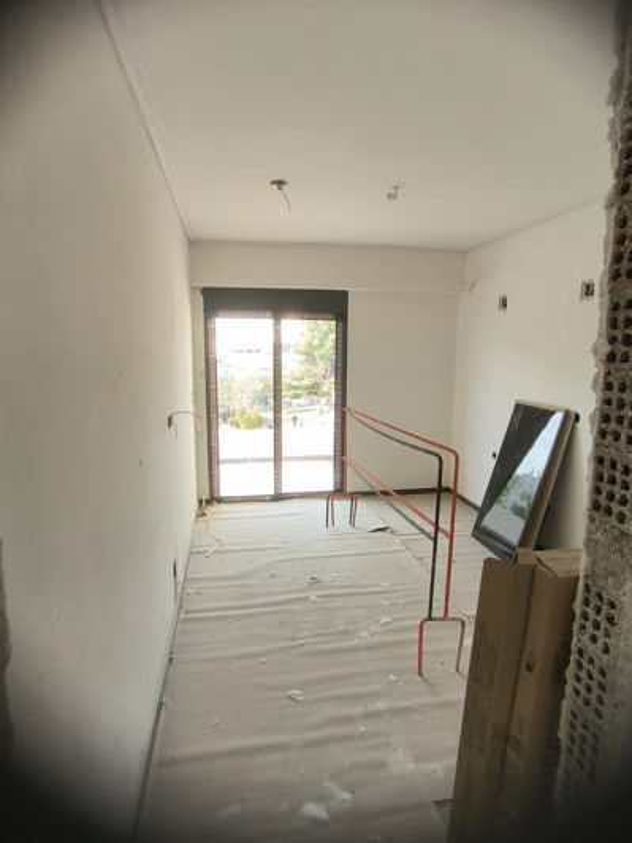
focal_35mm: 20
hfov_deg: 66.0
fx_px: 487
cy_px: 422
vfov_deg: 81.7
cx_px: 316
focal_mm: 1.91
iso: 64
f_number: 2.2
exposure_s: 1/50
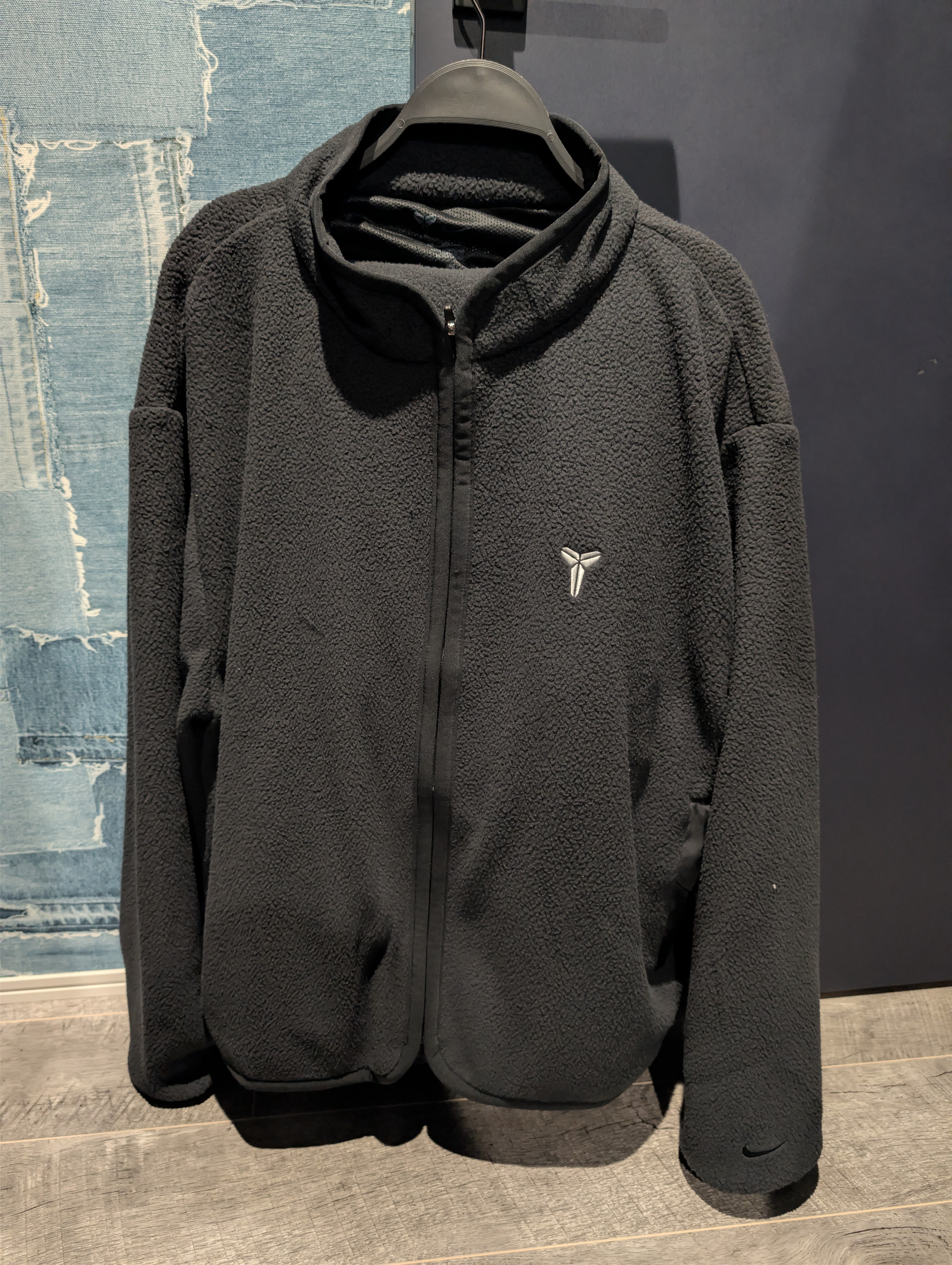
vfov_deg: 71.5
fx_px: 878
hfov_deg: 56.9
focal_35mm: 24
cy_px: 632
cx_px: 476
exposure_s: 1/45.3
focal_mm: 6.9
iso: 557
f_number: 1.68
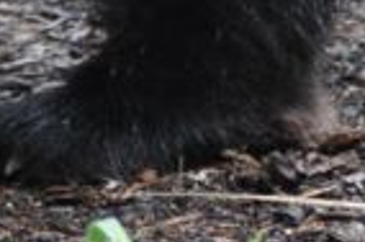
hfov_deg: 1.1
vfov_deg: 0.7
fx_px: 18583
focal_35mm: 1837
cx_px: -165
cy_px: -257
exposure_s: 1/500
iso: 1000
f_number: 4.5
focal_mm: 170
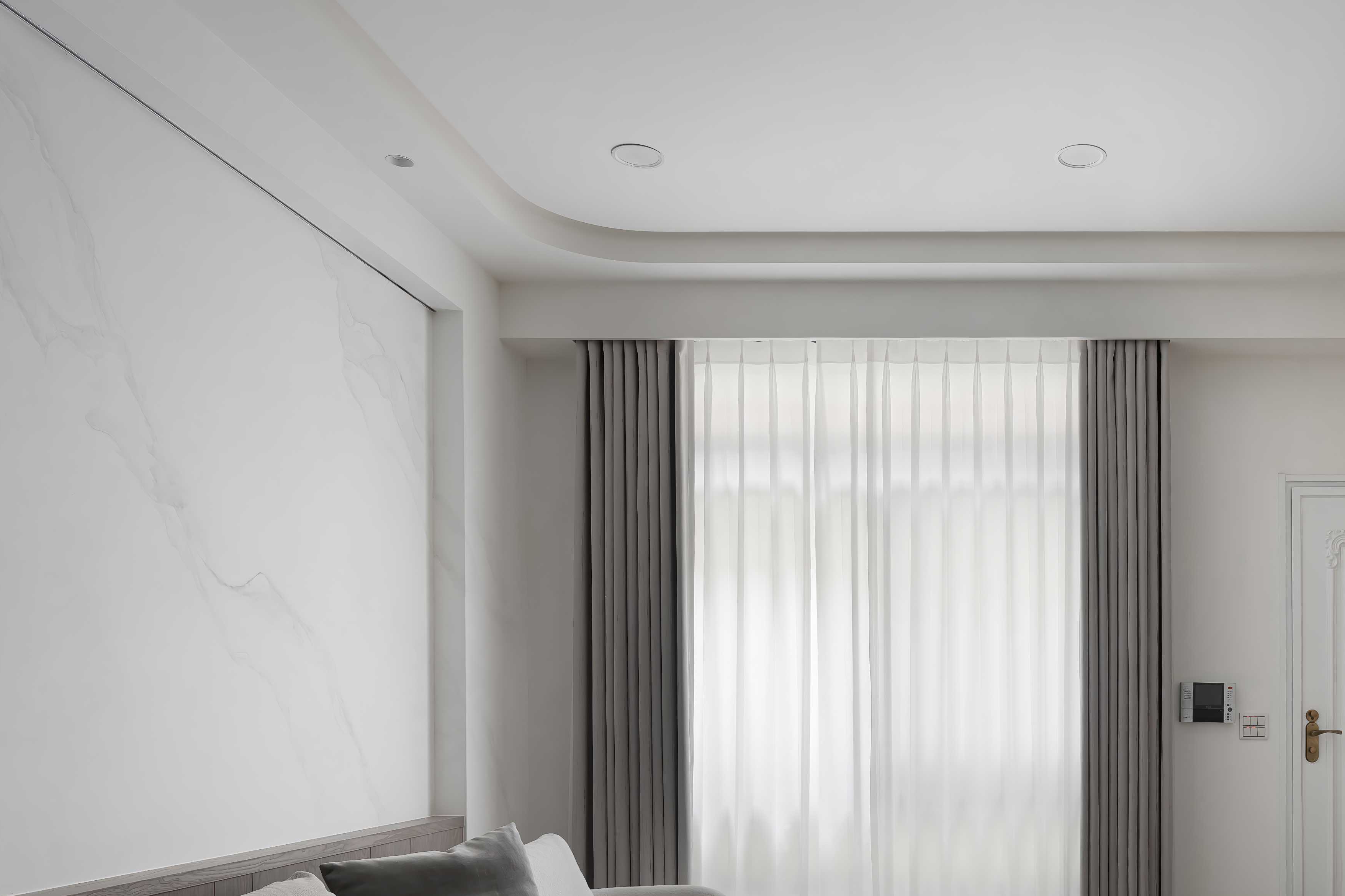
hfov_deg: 57.9
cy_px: 716
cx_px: 969
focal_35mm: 31
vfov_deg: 40.6
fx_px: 1158
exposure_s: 1/50
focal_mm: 18
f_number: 7.1
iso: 200
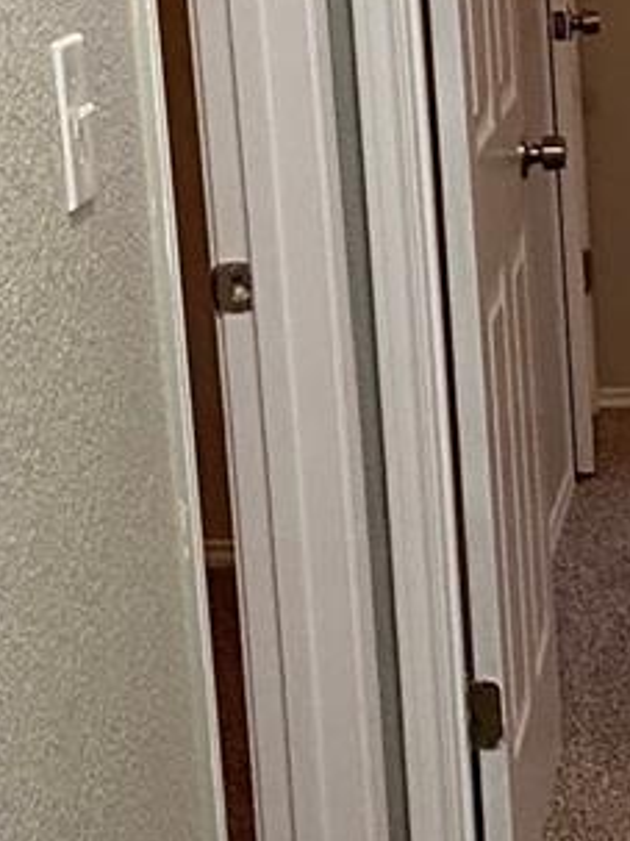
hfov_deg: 11.0
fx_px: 3205
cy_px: 408
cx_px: 791
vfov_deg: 14.9
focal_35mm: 132
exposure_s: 1/60
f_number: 1.8
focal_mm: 4.25
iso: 200
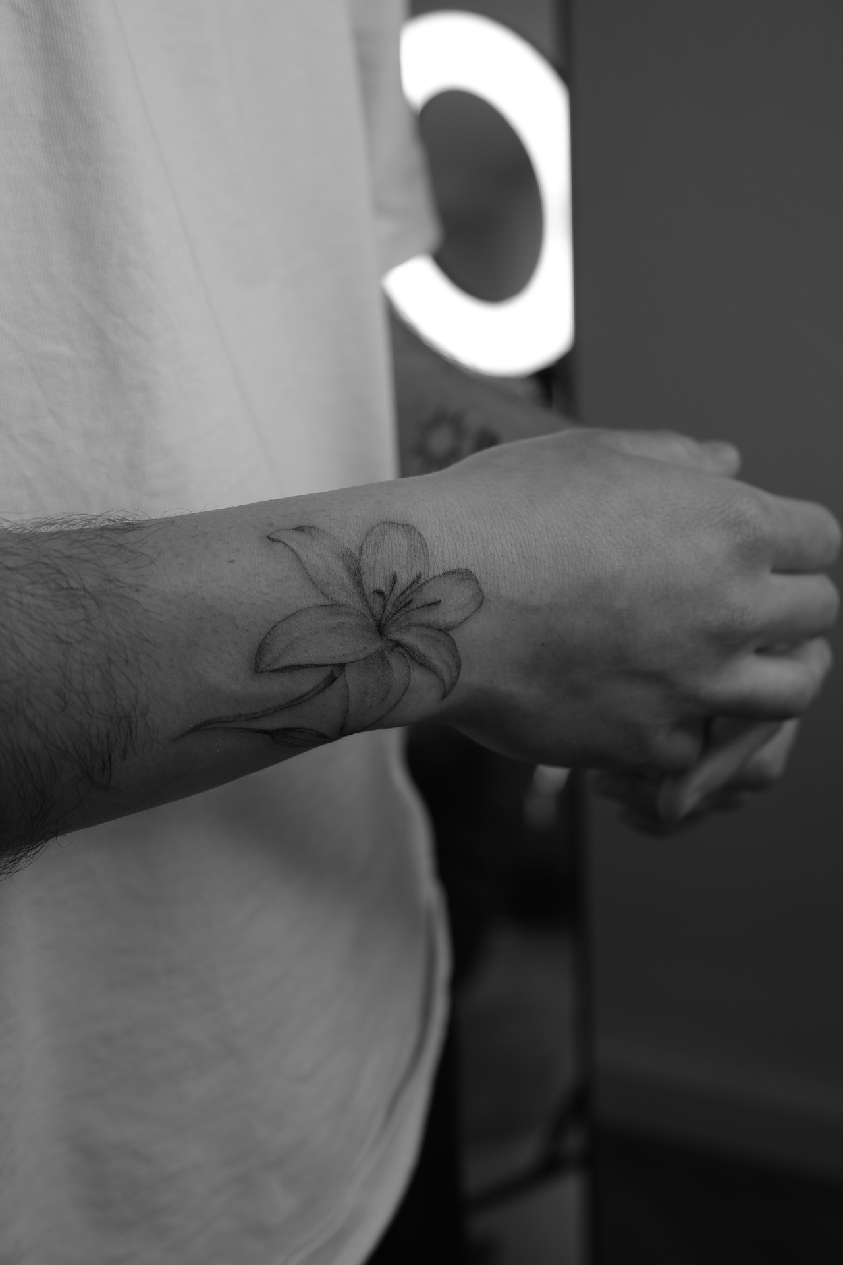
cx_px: 422
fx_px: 1616
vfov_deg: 42.7
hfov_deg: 29.2
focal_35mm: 46
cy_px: 632
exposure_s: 1/125
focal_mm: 30.5
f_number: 3.7
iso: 125
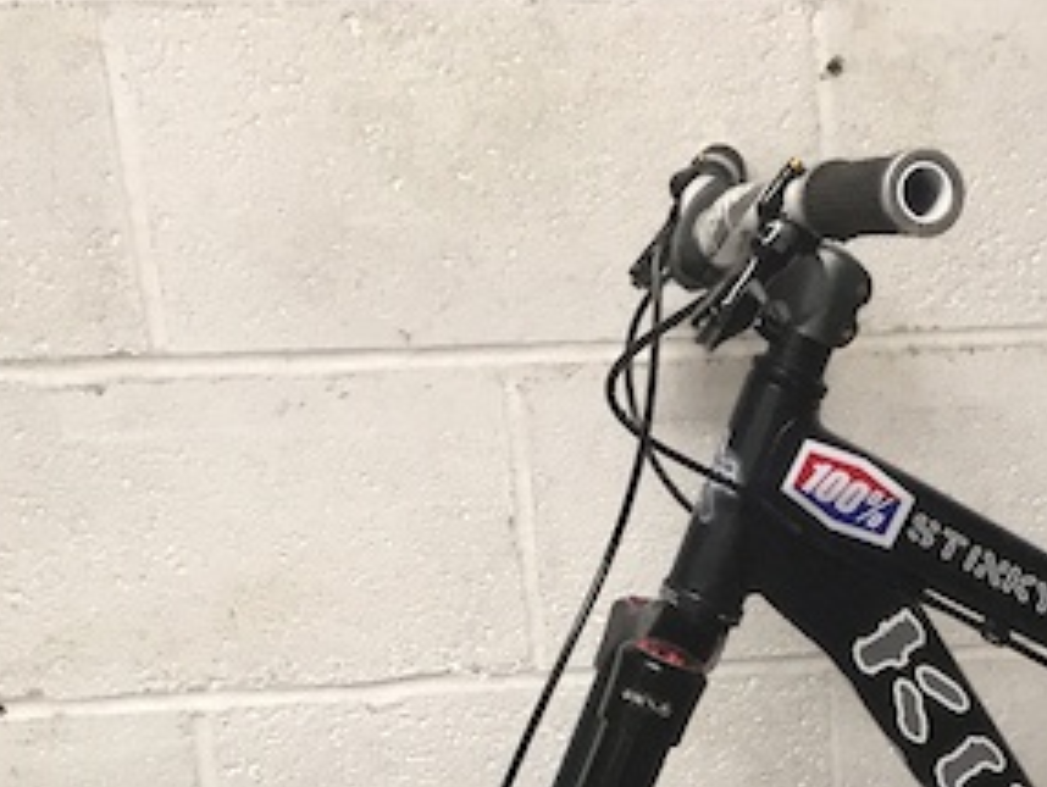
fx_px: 2452
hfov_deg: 23.1
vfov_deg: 17.0
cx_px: 1058
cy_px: 1065
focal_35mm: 81
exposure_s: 1/20
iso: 200
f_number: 2.2
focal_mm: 4.15
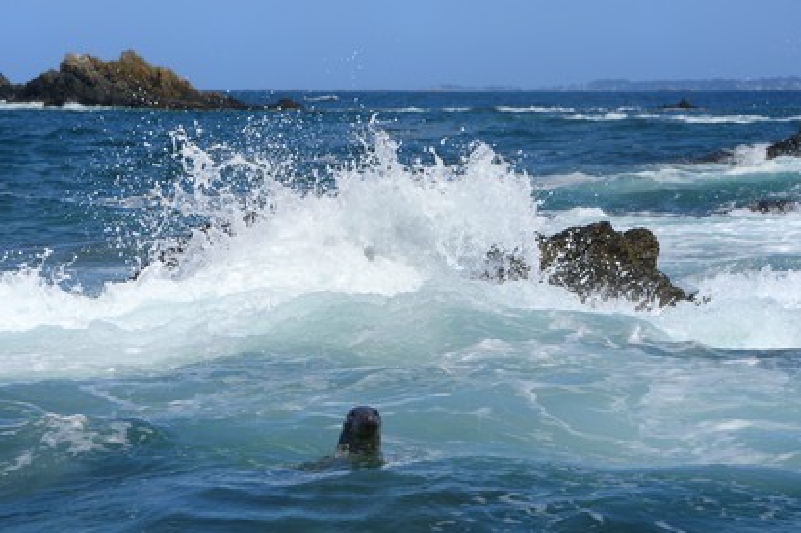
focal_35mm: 202
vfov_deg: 6.8
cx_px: 402
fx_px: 4492
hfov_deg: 10.2
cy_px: 266
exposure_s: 1/1000
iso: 400
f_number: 14
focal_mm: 200
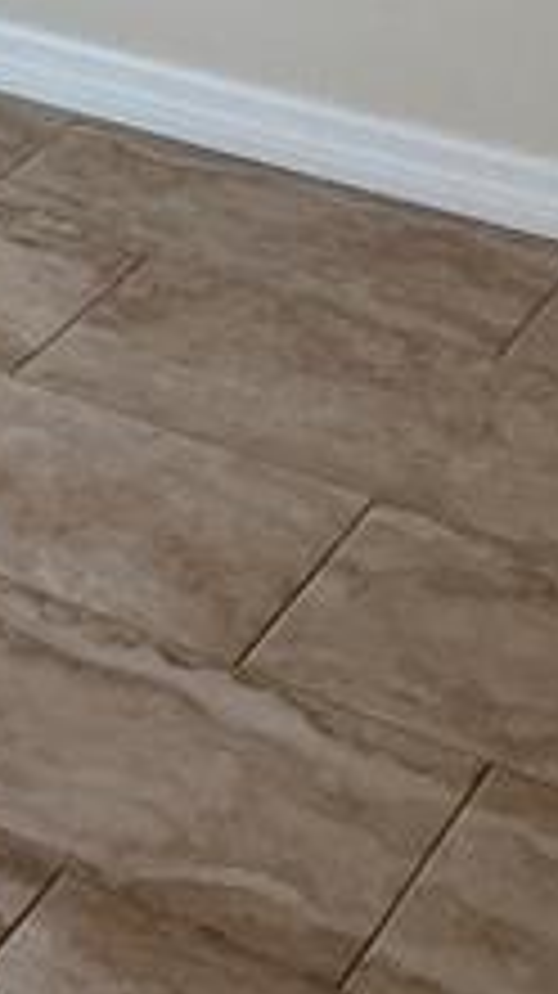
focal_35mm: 106
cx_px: -639
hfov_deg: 10.3
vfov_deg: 17.7
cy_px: -580
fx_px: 2794
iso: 32
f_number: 1.8
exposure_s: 1/60
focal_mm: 3
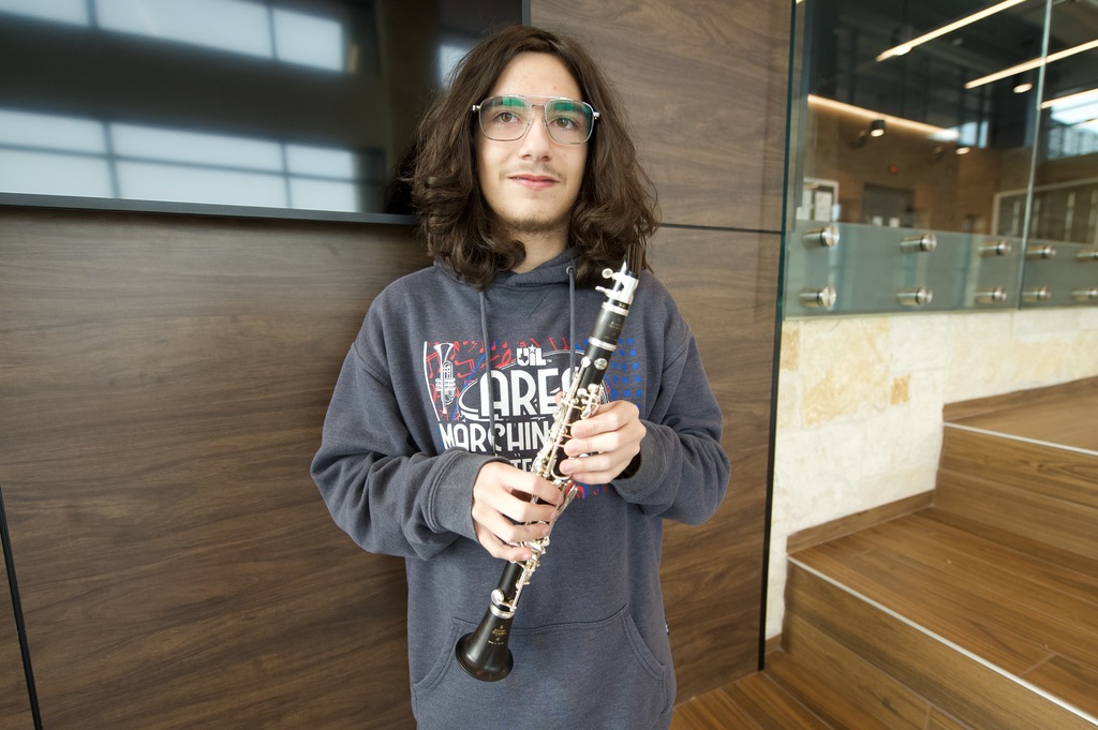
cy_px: 365
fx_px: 518
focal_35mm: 17
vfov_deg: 70.3
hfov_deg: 93.3
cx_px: 549
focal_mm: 17
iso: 1250
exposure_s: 1/800
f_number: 2.8
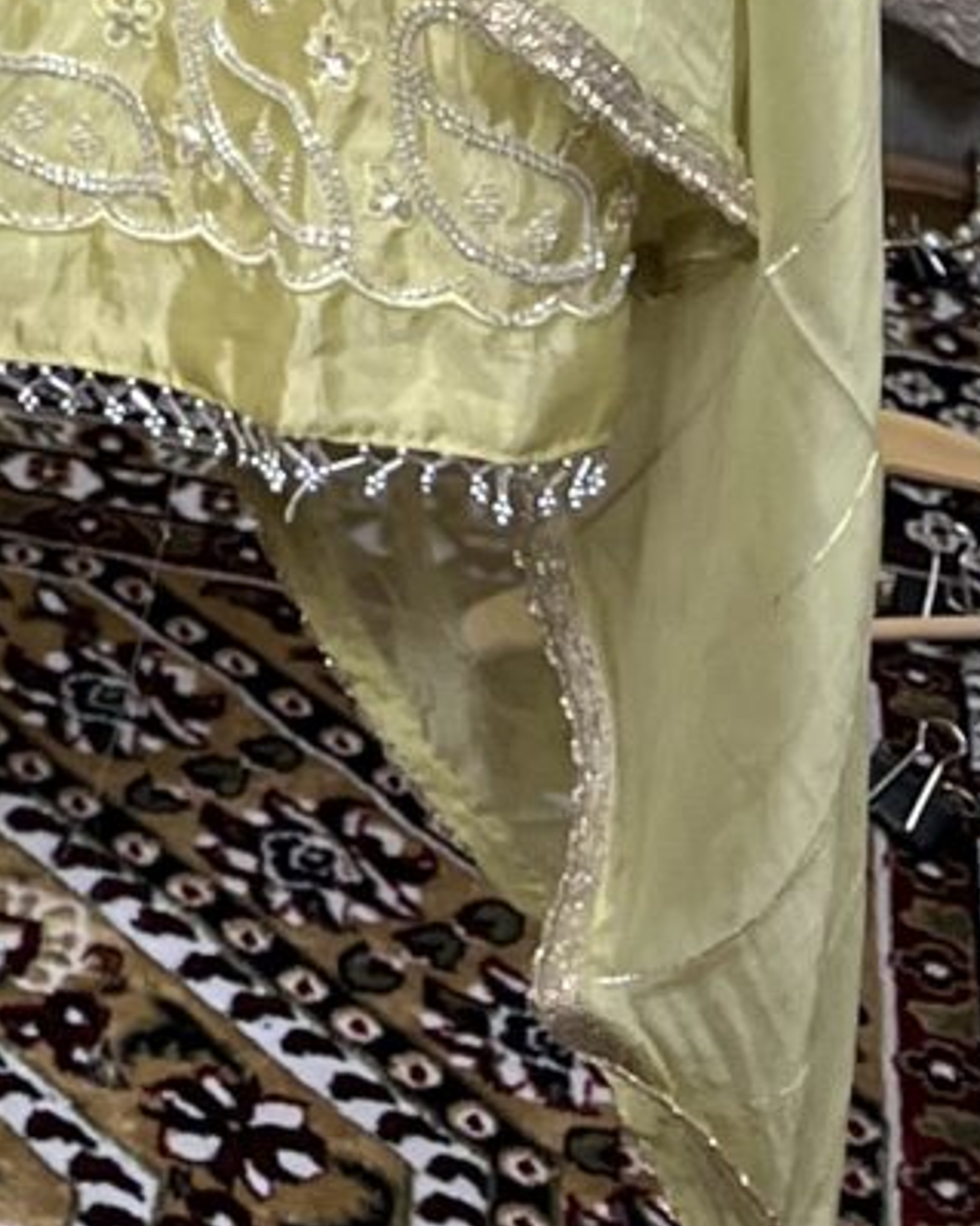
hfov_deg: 8.5
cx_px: -1530
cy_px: -1960
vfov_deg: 10.0
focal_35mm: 163
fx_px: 5912
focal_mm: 5.1
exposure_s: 1/119
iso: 32
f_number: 1.6
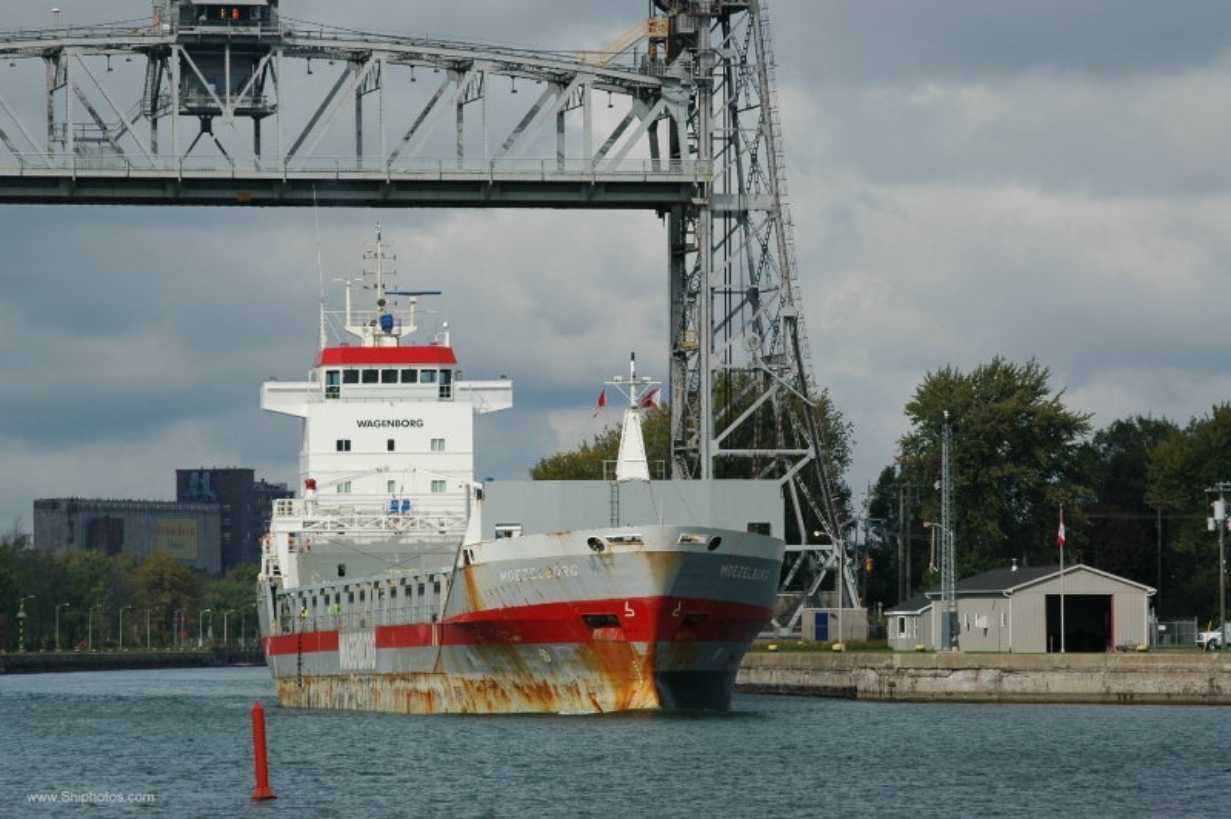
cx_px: 616
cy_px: 410
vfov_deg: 5.9
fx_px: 7943
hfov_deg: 8.9
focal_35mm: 232
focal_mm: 155
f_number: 5
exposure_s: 1/1600
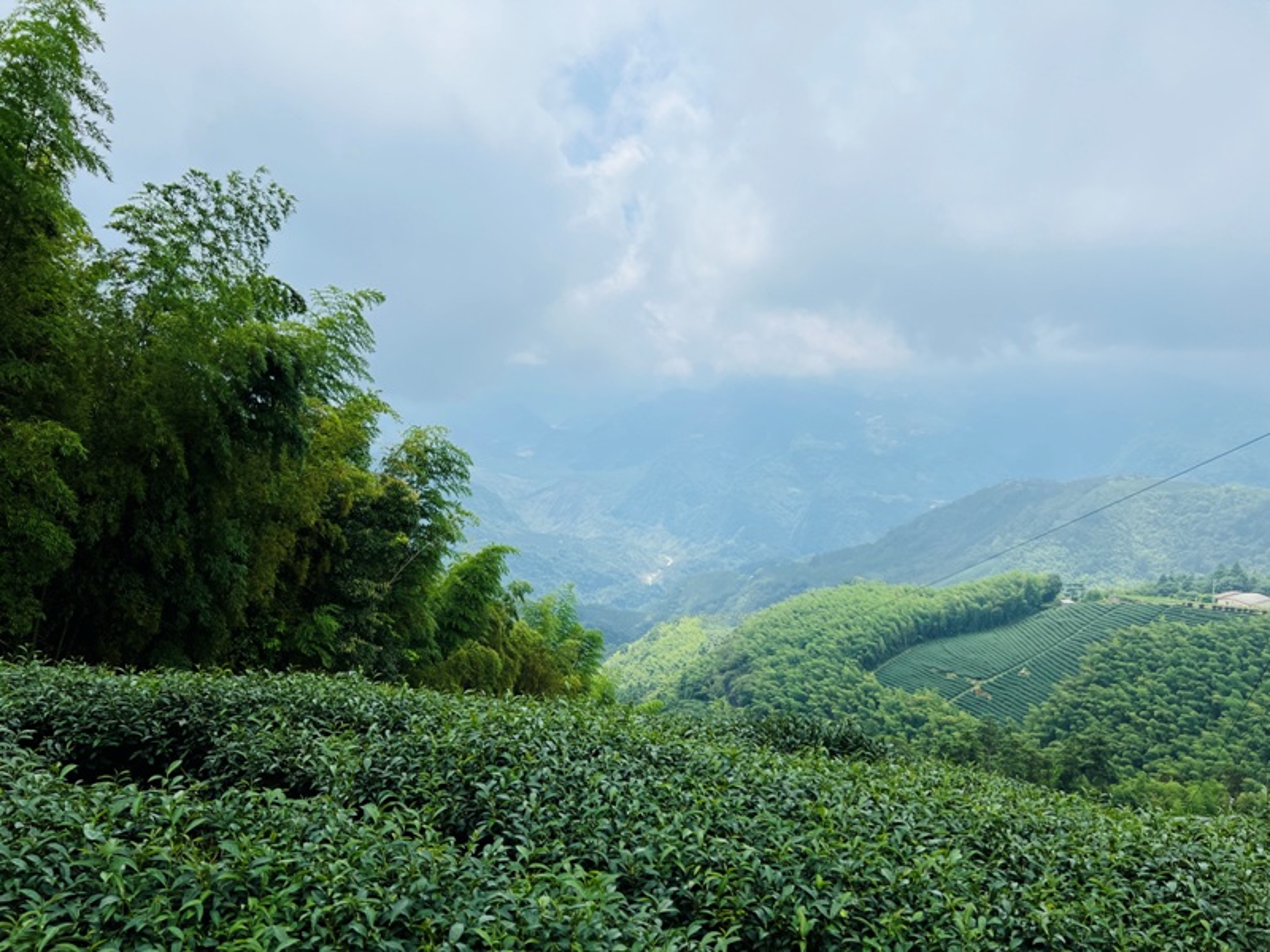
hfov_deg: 67.3
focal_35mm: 26
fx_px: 954
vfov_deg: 53.1
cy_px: 476
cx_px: 635
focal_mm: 5.7
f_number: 1.5
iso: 50
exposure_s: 1/6211
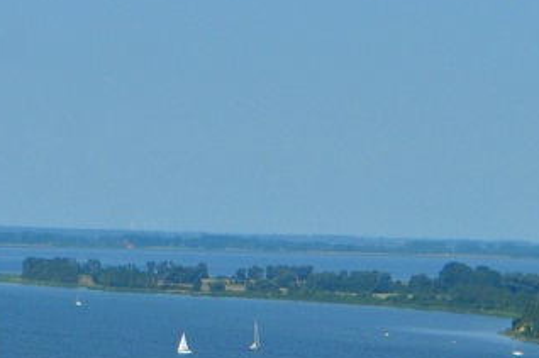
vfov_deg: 3.5
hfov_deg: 5.3
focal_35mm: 389
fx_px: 5821
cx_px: 60
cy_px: 535
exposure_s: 1/400
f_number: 10
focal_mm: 55
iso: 200
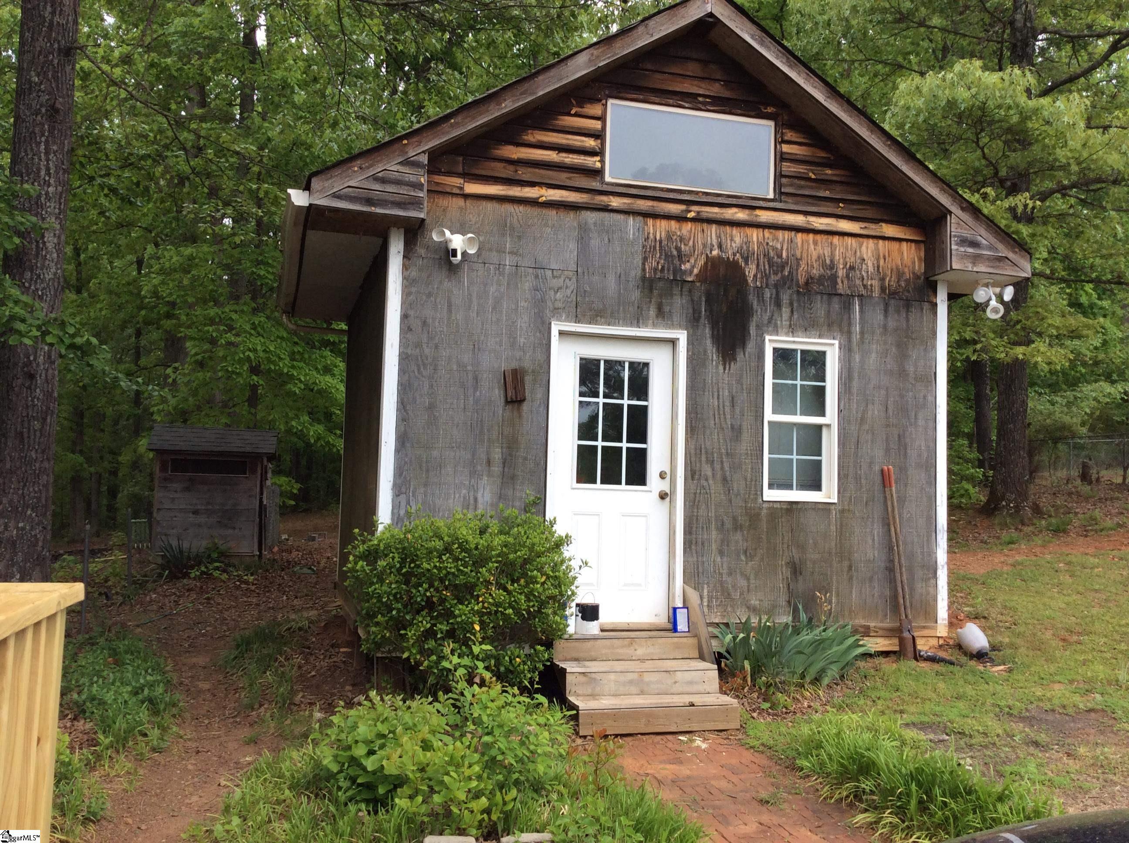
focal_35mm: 33
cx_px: 564
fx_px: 1075
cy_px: 422
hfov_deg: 55.4
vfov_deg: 42.8
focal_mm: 3.3
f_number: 2.4
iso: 32
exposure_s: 1/267
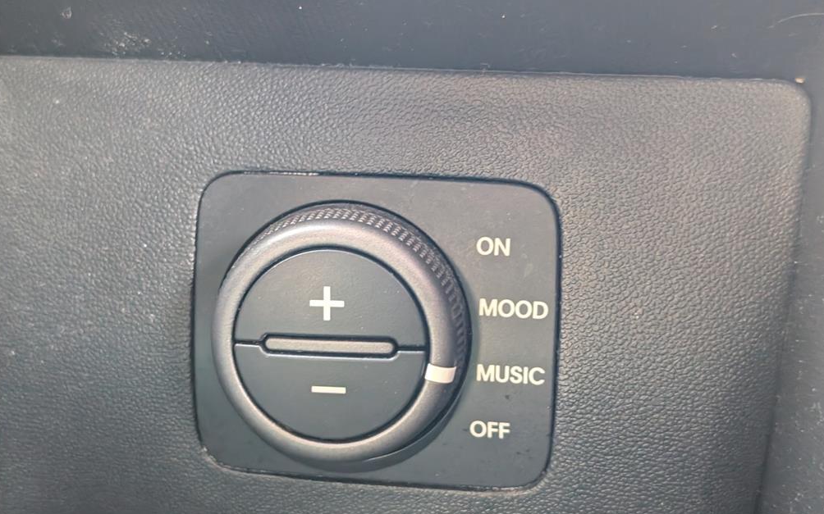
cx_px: 414
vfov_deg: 24.4
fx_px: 1190
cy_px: 288
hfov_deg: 38.2
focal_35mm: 53
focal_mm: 6.9
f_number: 1.68
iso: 894
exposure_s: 1/29.9
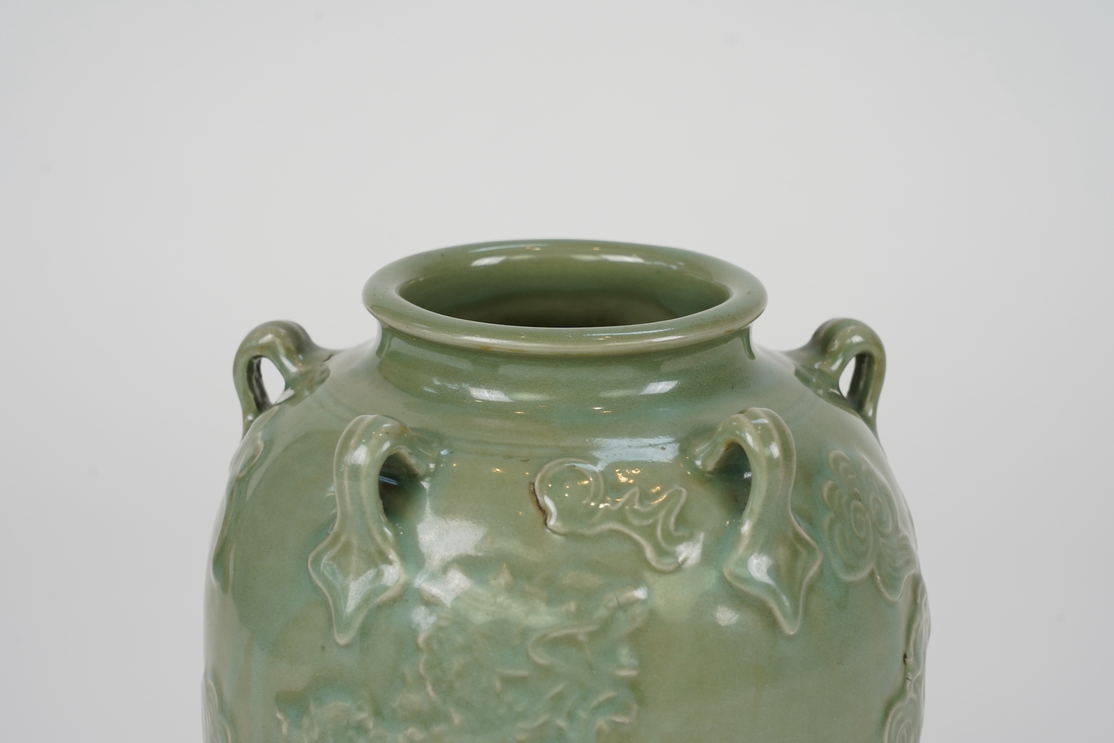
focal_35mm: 105
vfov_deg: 13.0
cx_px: 557
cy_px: 372
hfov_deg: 19.5
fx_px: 3249
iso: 500
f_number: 9
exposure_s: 1/125
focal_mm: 105
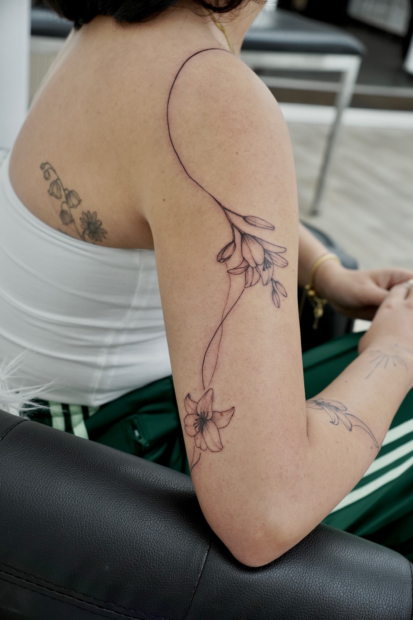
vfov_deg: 42.2
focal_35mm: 47
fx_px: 803
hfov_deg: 28.9
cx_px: 206
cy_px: 310
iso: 640
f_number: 4.5
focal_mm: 31.1
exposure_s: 1/125
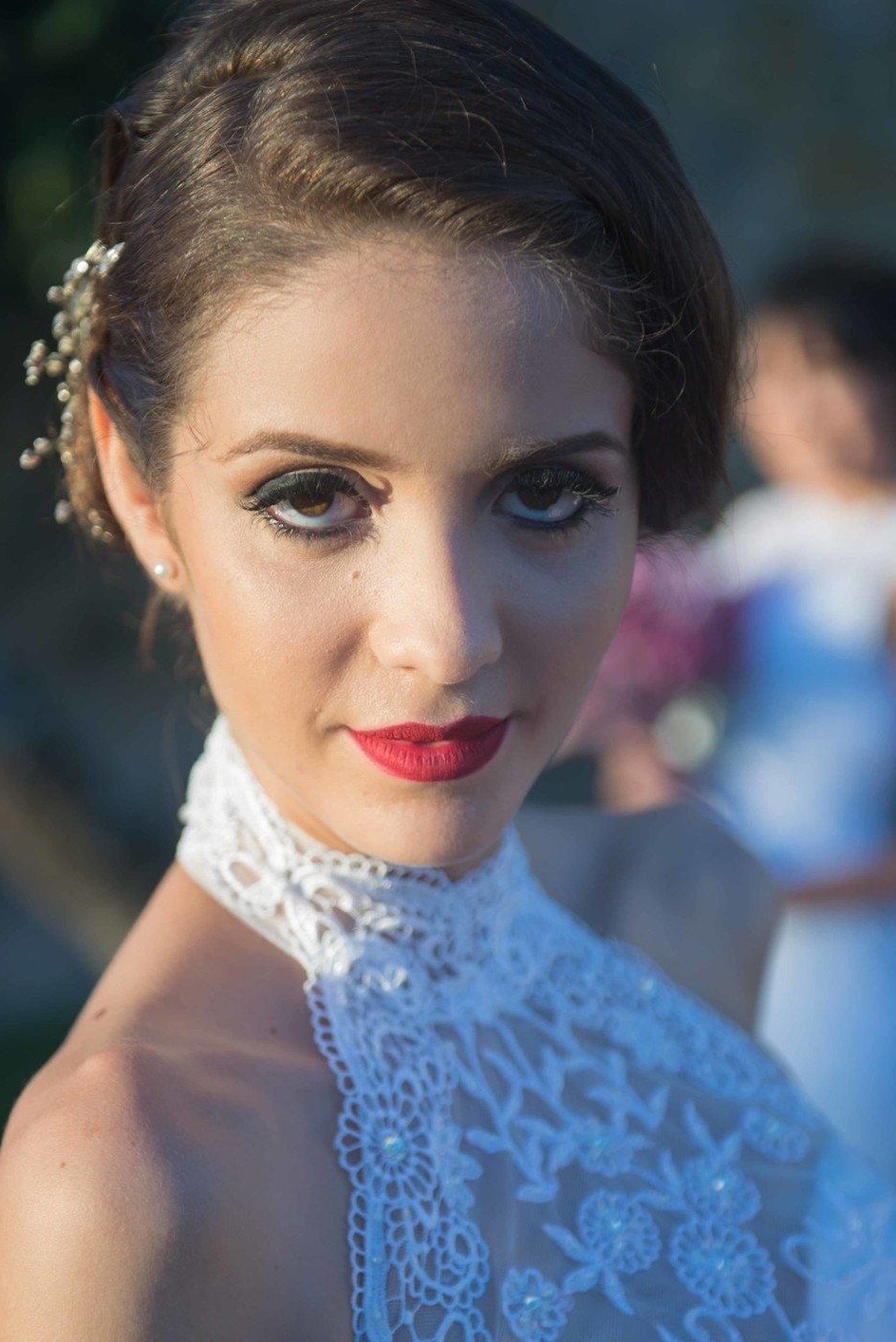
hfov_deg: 15.4
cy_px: 741
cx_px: 504
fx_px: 3319
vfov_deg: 22.8
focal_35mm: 89
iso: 50
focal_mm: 70
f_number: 2.8
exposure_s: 1/320
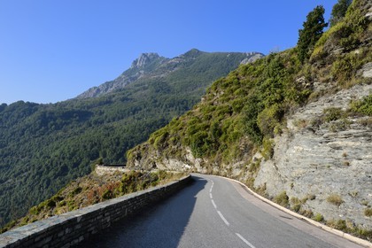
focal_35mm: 34
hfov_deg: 55.8
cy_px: 124
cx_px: 186
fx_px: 351
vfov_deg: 38.9
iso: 200
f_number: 10
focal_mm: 34
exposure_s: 1/200
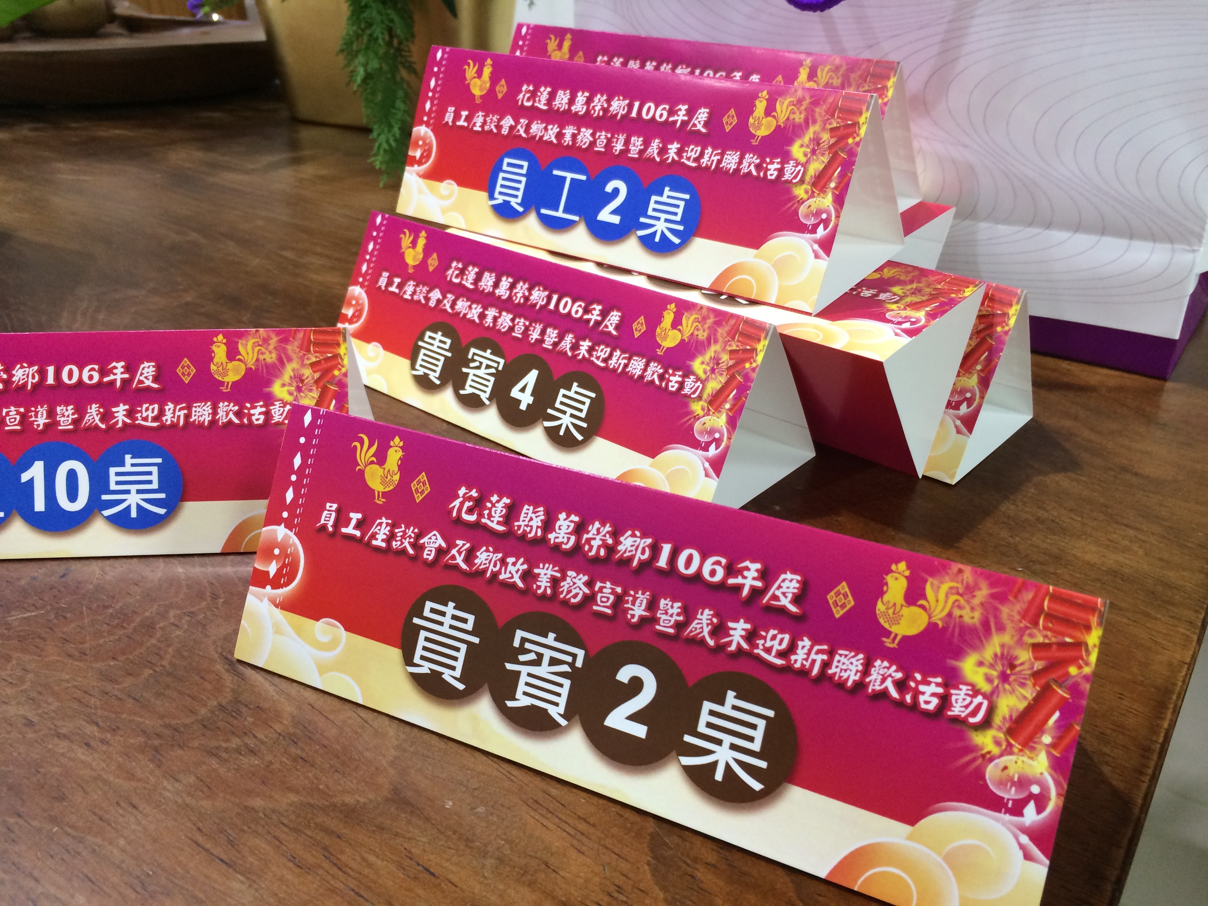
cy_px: 453
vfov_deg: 48.2
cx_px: 604
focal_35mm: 29
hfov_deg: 61.7
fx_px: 1012
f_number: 2.2
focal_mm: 4.15
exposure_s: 1/30
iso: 100
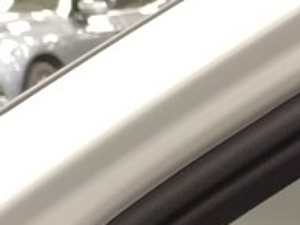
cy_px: 500
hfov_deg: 10.6
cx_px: 770
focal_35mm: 154
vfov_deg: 8.9
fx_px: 1334
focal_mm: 5.52
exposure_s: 1/50
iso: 3997
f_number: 1.9
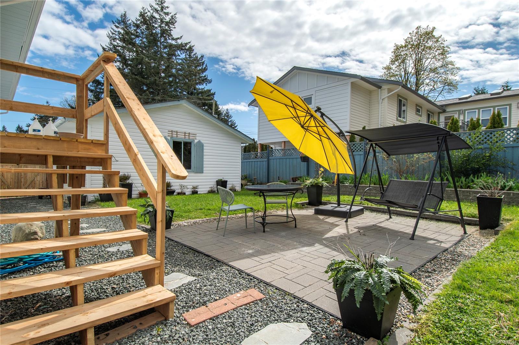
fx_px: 259
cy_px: 172
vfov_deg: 67.4
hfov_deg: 90.0
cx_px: 260
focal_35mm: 18
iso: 200
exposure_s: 1/1600
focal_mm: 12
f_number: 8
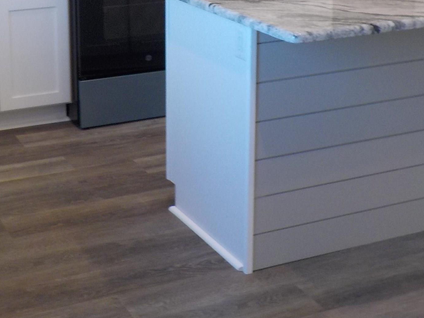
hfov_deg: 28.8
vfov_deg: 21.2
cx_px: 137
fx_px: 821
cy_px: 1
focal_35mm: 67
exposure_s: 1/30
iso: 140
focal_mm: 4.1
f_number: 3.3
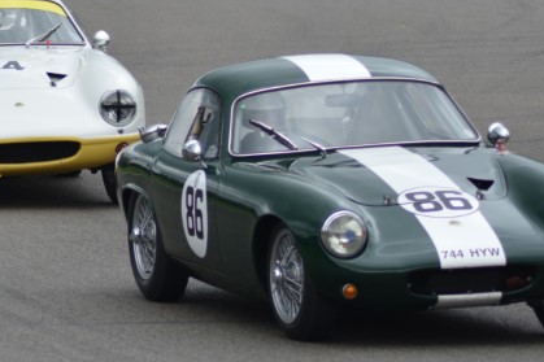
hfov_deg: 5.9
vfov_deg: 3.9
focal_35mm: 351
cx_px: 195
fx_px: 5302
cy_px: 146
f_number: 5
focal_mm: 140
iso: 400
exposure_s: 1/640
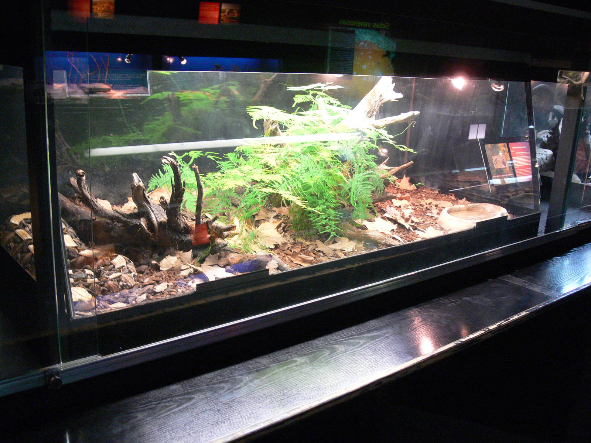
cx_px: 296
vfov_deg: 40.7
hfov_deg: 52.6
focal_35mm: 35
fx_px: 598
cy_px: 222
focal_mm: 7.4
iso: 200
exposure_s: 1/8
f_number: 2.8
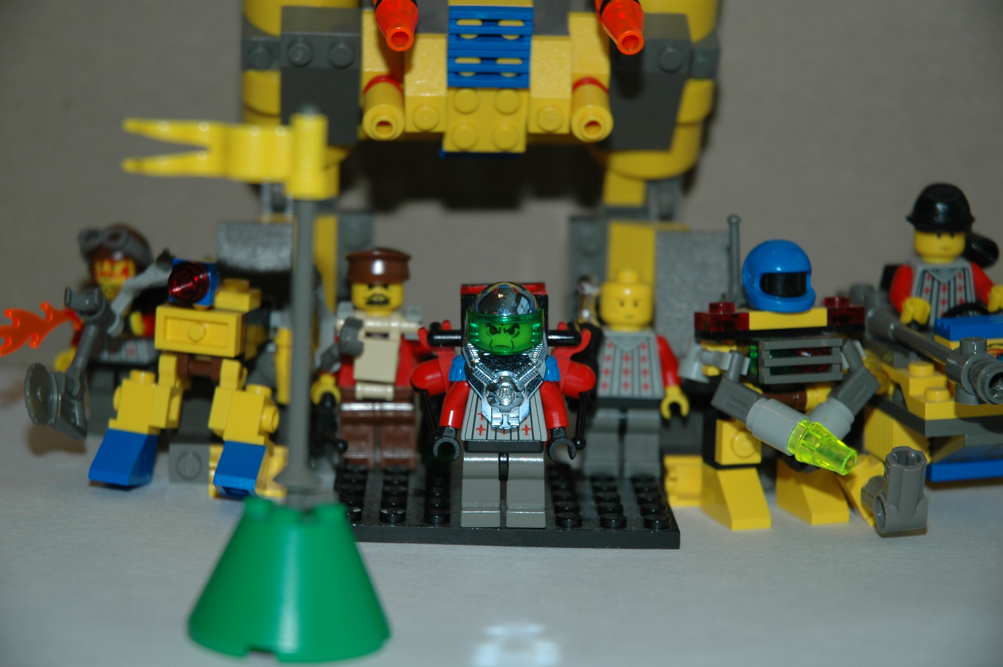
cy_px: 334
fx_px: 2923
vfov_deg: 13.0
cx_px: 502
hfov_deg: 19.5
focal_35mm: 105
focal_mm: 70
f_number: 4.5
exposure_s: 1/60
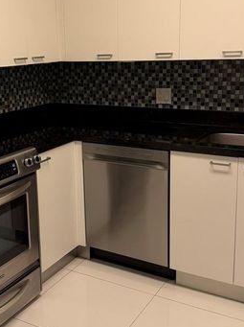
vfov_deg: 40.4
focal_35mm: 47
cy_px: 140
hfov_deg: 30.6
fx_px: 443
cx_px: 79
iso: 125
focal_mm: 6.76
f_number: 1.78
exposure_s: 1/60
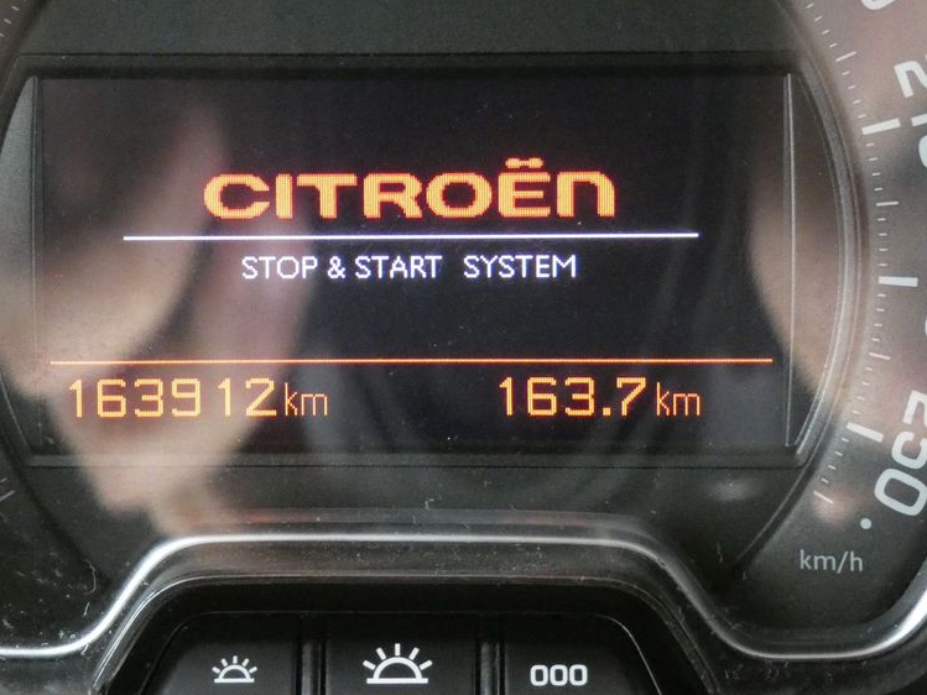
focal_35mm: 134
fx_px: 3589
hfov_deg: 14.7
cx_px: 359
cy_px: 265
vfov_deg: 11.1
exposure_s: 1/40
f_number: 5
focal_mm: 17.5
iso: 1600
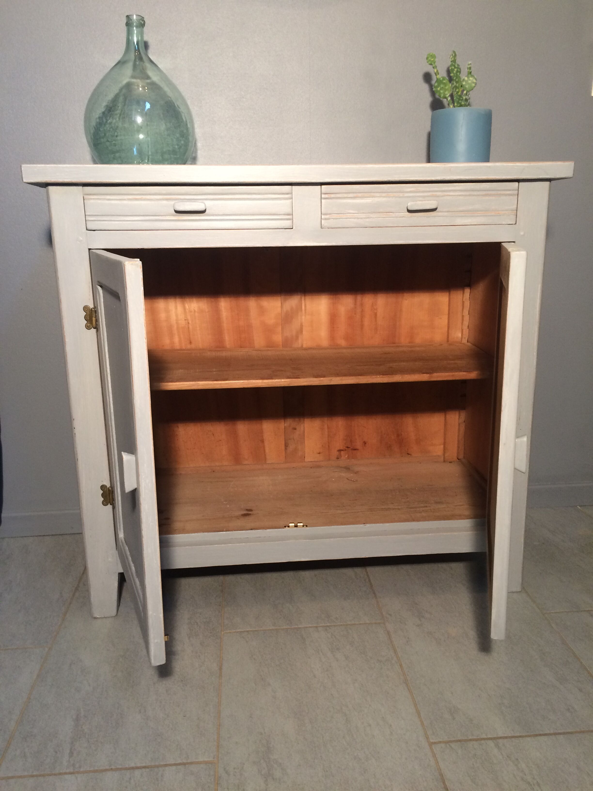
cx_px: 296
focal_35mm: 29
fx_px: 662
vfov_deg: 61.7
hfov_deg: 48.2
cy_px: 396
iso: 160
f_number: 2.2
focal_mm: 4.15
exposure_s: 1/33
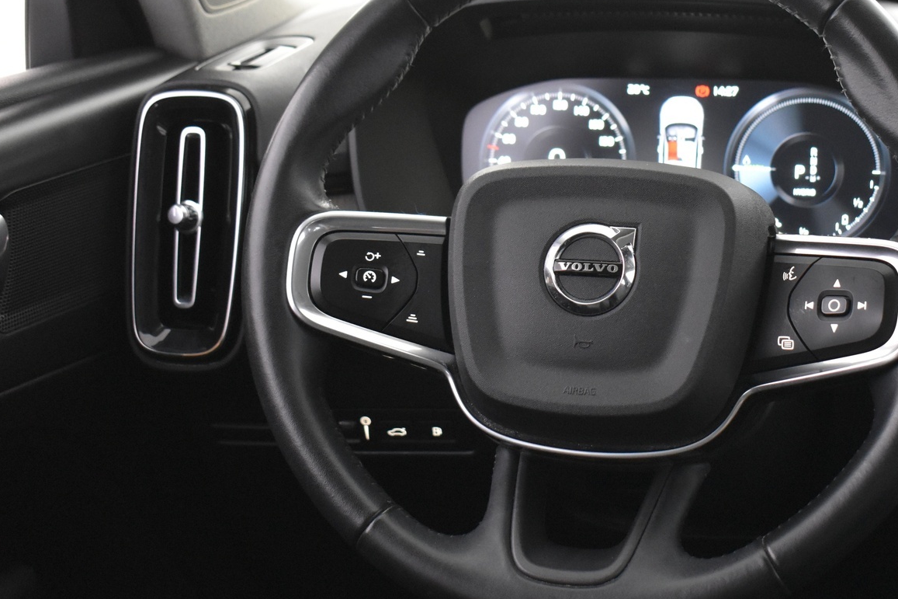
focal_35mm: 63
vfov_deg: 21.6
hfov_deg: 31.6
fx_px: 1571
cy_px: 287
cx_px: 623
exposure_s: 1/15
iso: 3200
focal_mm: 30
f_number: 4.2
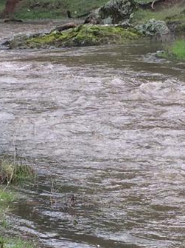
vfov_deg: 15.2
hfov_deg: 11.4
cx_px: 111
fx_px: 927
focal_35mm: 130
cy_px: 141
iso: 32
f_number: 2.2
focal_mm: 4.15
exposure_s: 1/446
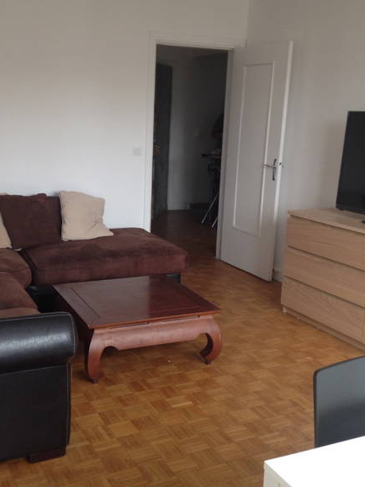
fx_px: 633
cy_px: 242
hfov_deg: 32.1
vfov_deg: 42.1
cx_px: 162
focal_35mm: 45
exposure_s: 1/25
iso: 50
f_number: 2.4
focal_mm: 4.12
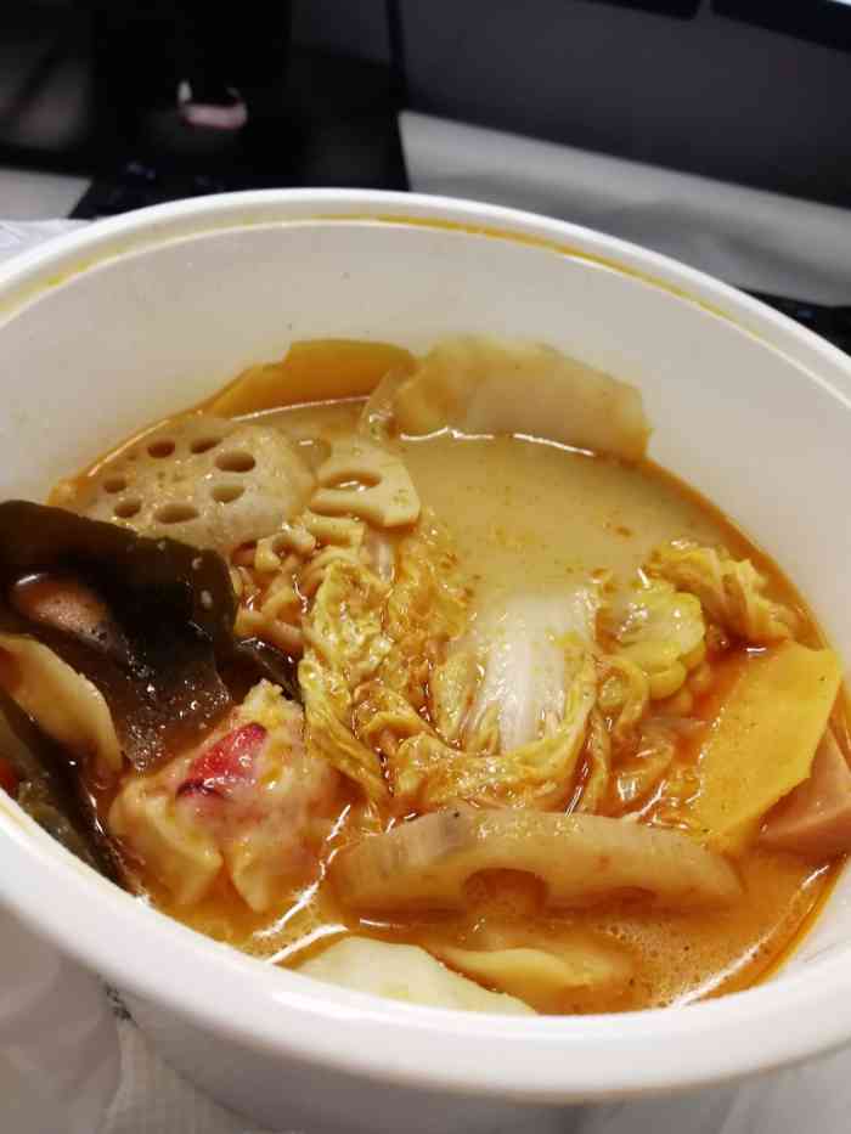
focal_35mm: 27
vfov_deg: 65.3
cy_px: 567
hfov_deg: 51.4
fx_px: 885
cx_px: 426
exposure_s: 1/30
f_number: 1.8
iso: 320
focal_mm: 3.83
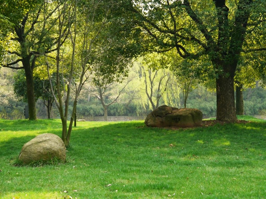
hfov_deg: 28.6
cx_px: 133
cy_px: 100
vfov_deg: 21.6
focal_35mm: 68
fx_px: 523
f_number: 5.2
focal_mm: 34
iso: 250
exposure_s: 1/80
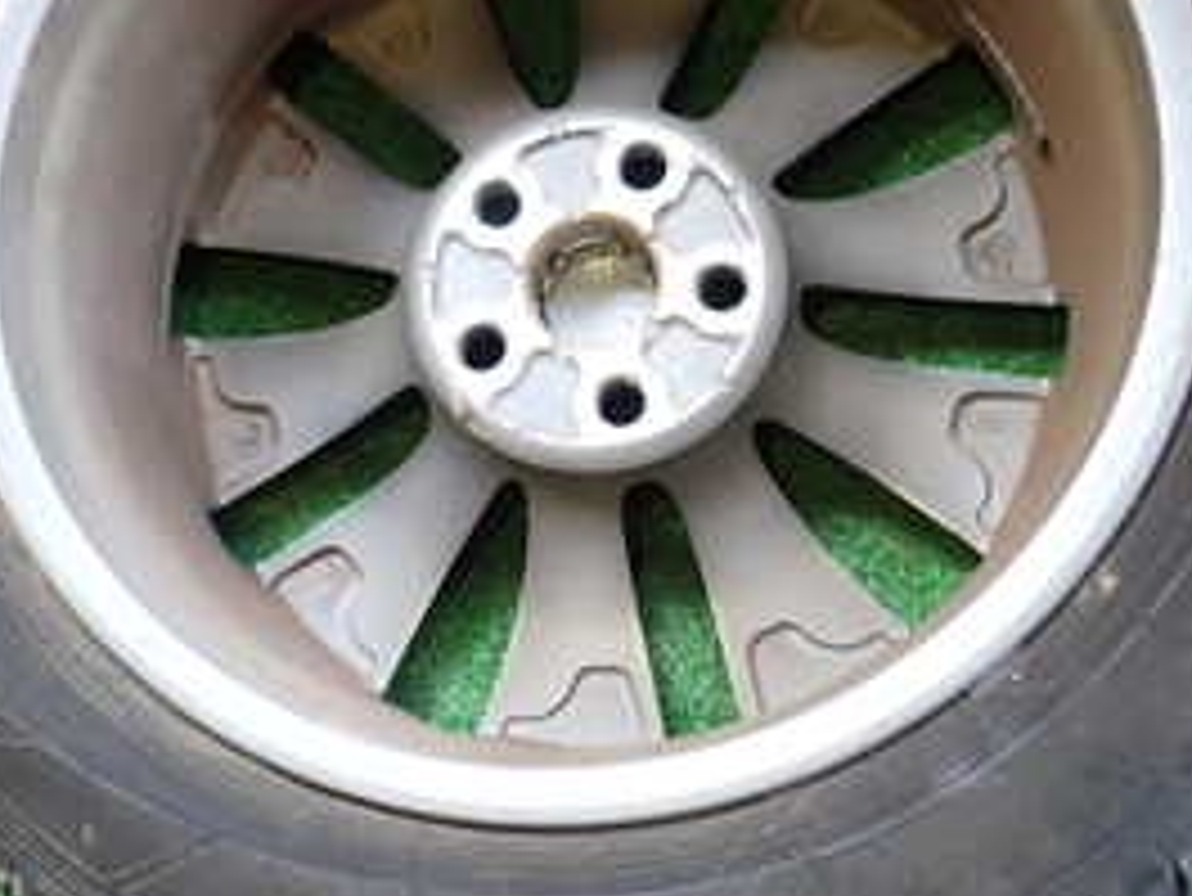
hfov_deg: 28.3
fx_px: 2343
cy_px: 288
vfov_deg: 21.5
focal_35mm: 68
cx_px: 382
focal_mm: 5.4
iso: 200
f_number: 2.3
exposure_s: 1/60
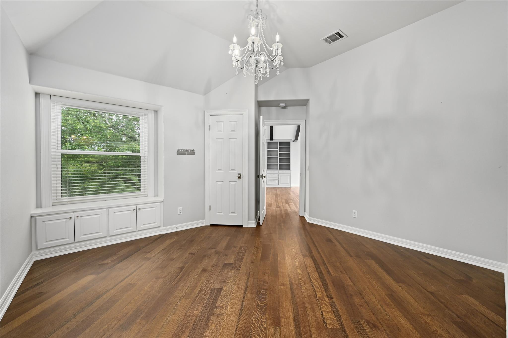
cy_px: 169
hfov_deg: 104.3
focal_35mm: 14
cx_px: 254
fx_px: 197
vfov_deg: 81.1
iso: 800
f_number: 8
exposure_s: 1/2.5
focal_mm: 14
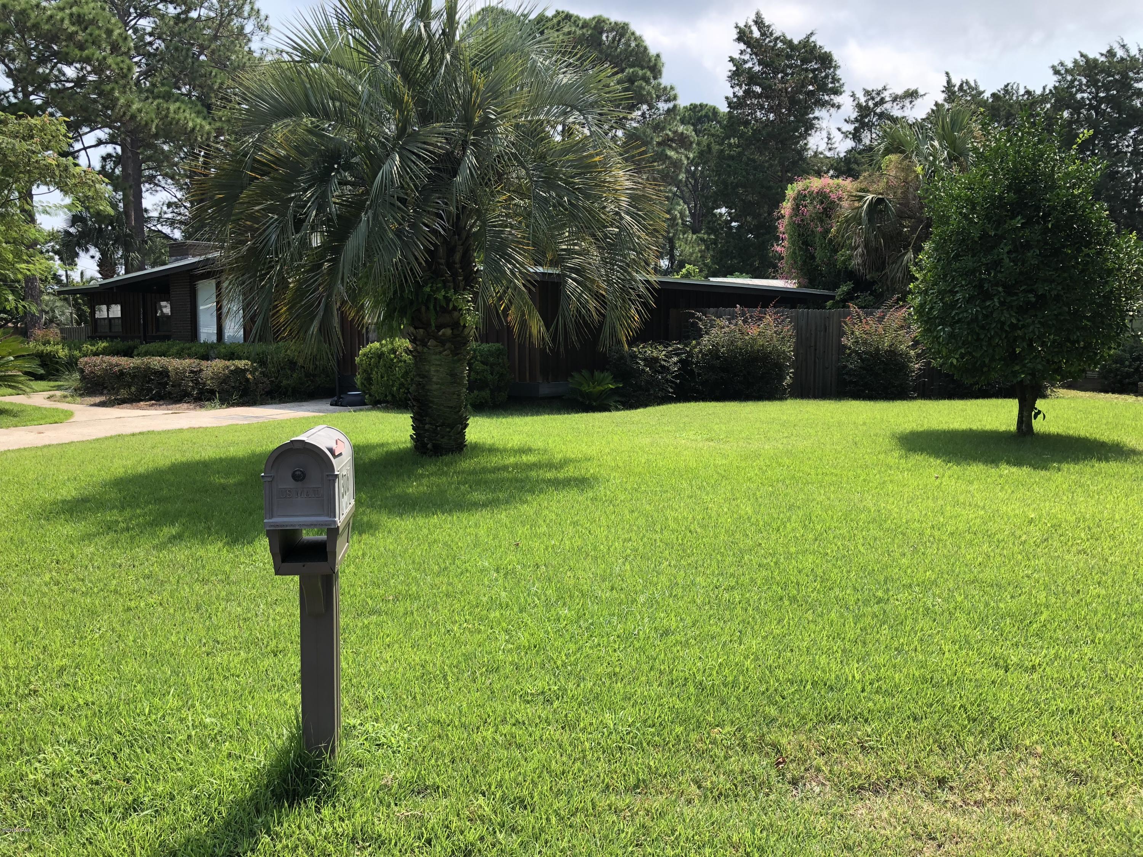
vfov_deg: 49.7
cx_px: 572
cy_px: 428
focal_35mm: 28
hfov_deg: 63.4
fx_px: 925
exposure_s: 1/716
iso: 20
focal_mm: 3.99
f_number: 1.8
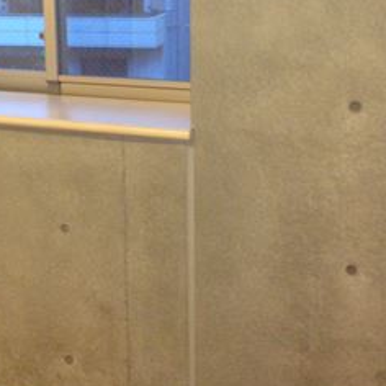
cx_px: 111
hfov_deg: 21.8
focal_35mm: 79
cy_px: 118
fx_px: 997
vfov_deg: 21.8
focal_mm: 4.13
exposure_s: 1/20
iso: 160
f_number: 2.4
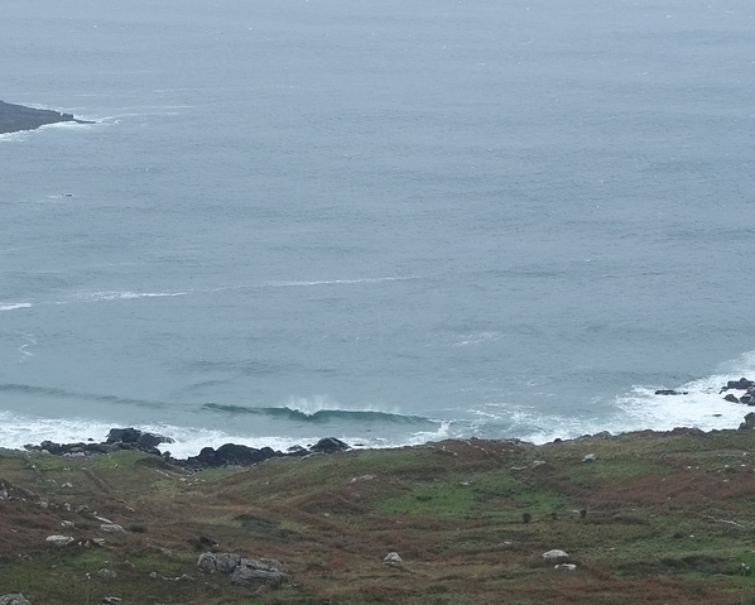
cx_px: 134
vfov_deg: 11.6
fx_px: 2973
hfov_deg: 14.4
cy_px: 376
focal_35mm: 133
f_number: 5.6
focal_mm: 35.5
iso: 200
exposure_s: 1/220
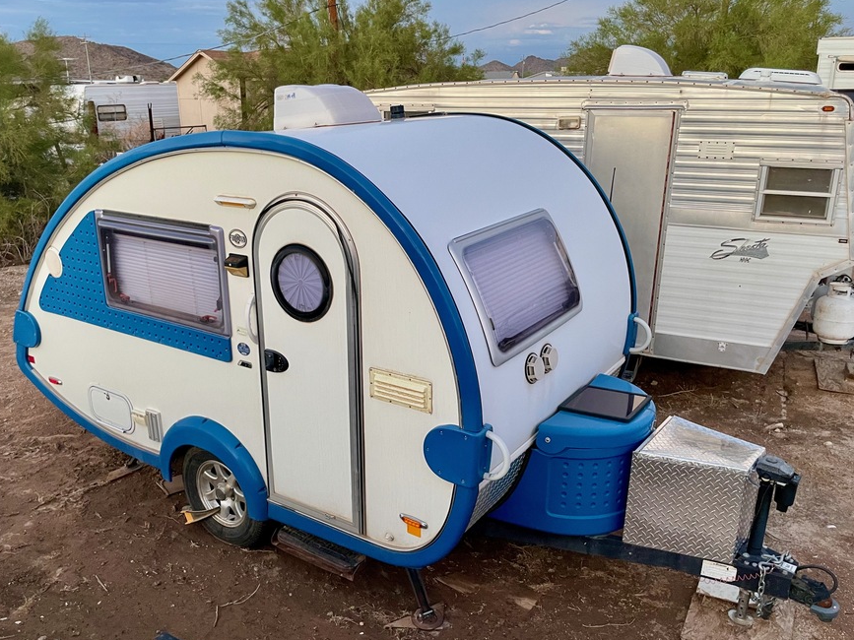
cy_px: 329
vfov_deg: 46.8
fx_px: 740
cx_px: 385
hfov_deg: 59.9
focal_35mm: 30
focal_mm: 4.2
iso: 160
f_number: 1.6
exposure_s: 1/60
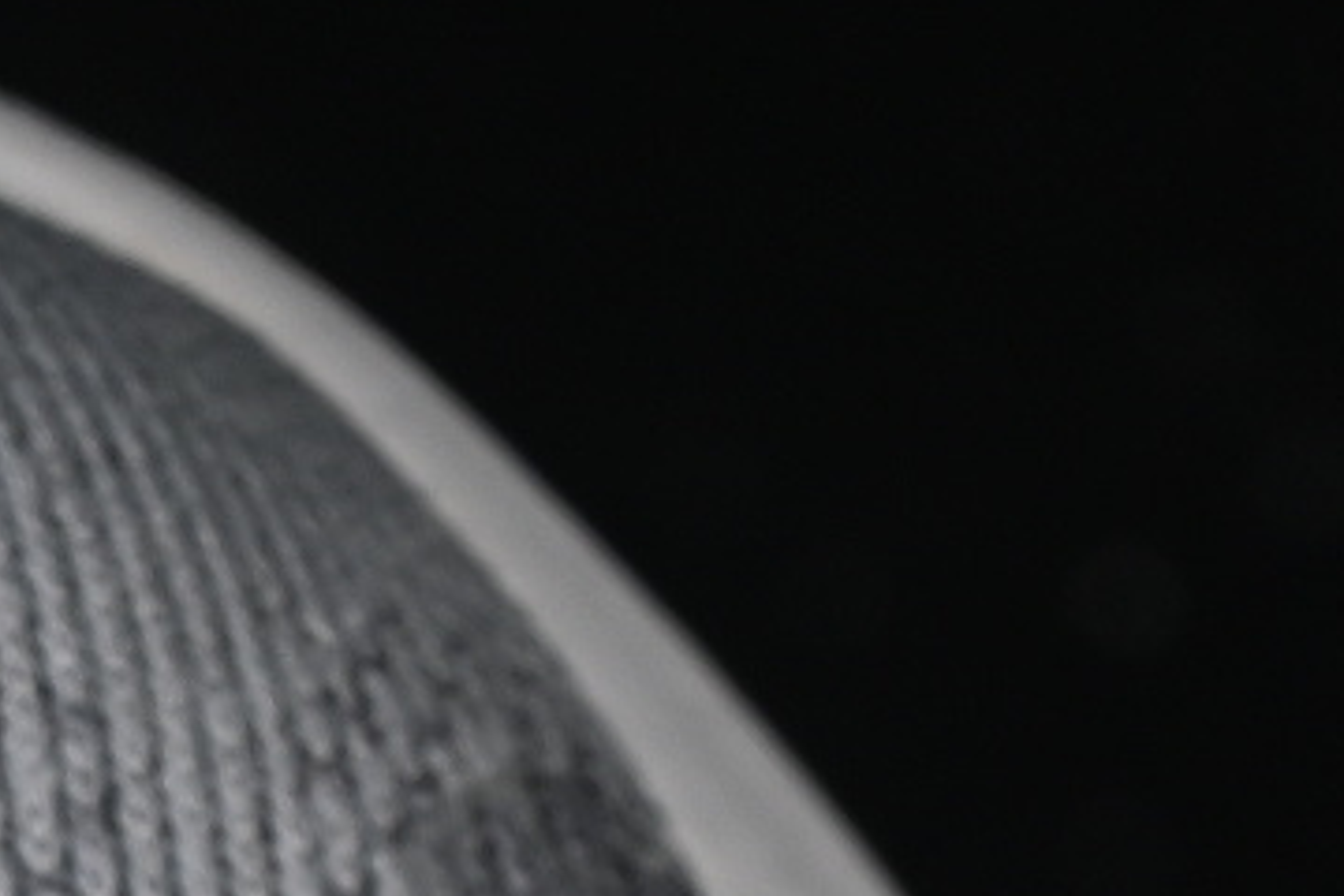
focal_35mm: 580
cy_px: 3084
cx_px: -605
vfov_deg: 2.3
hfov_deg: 3.5
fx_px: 21652
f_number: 7.1
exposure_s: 1/80
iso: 160
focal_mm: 50
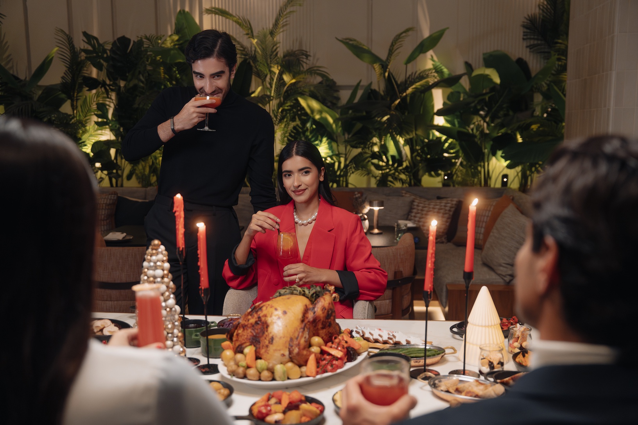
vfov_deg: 35.1
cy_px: 212
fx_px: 673
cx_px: 319
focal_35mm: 38
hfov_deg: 50.7
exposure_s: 1/160
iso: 3200
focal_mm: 38
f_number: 2.8
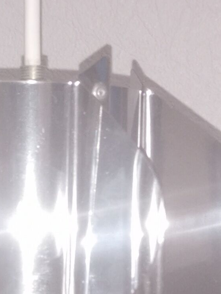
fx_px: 1463
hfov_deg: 8.6
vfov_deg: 11.4
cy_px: 276
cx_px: 43
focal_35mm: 172
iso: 160
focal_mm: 5.58
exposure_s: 1/50
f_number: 1.8
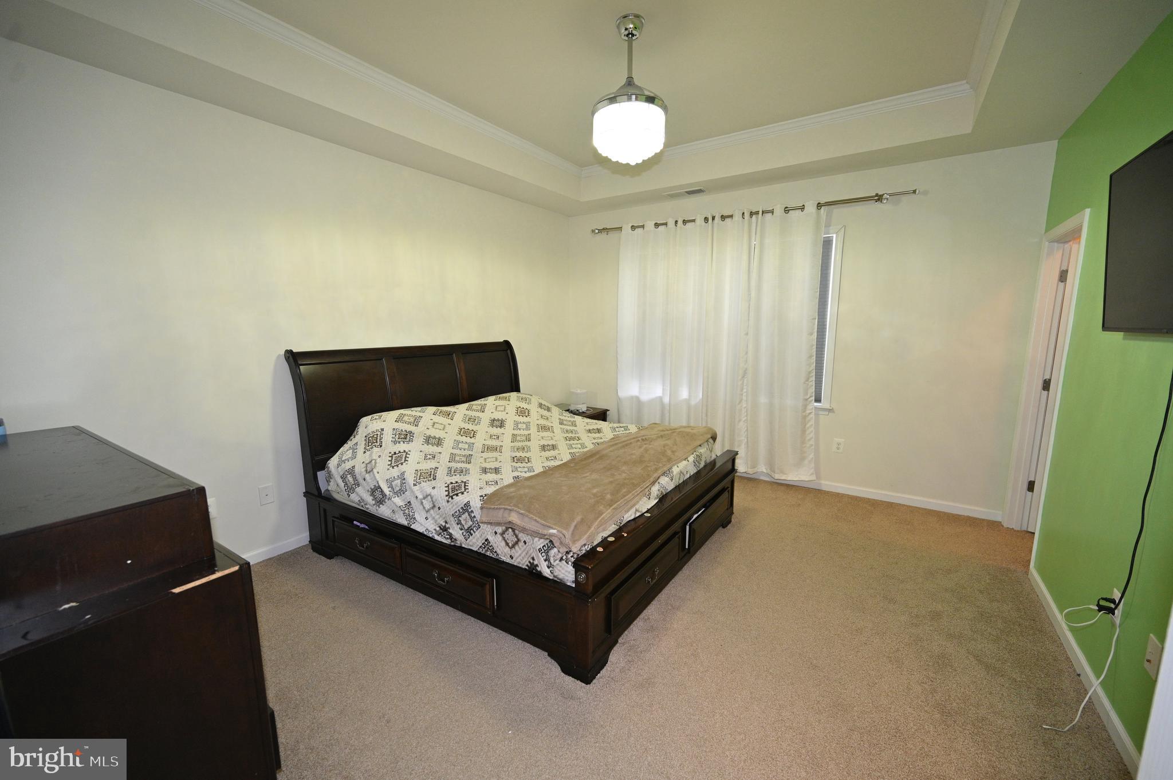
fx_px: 456
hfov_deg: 104.3
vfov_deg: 81.1
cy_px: 390
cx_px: 586
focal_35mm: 14
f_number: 4
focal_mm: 14
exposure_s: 1/100
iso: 900
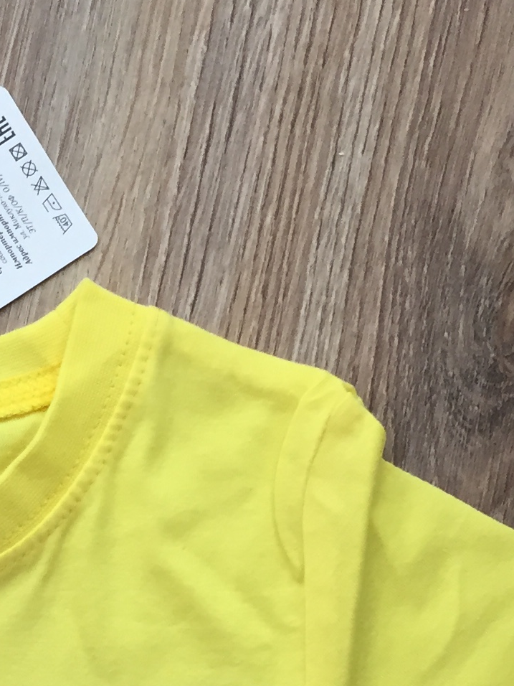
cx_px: -100
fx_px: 1960
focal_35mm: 99
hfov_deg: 14.5
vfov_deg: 18.6
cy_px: 856
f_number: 2.2
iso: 32
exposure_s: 1/33
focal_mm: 4.15
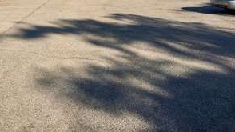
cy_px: 13
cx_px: 78
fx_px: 268
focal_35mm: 43
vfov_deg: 26.7
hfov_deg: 46.6
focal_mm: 4.15
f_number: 2.2
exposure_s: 1/1374
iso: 25
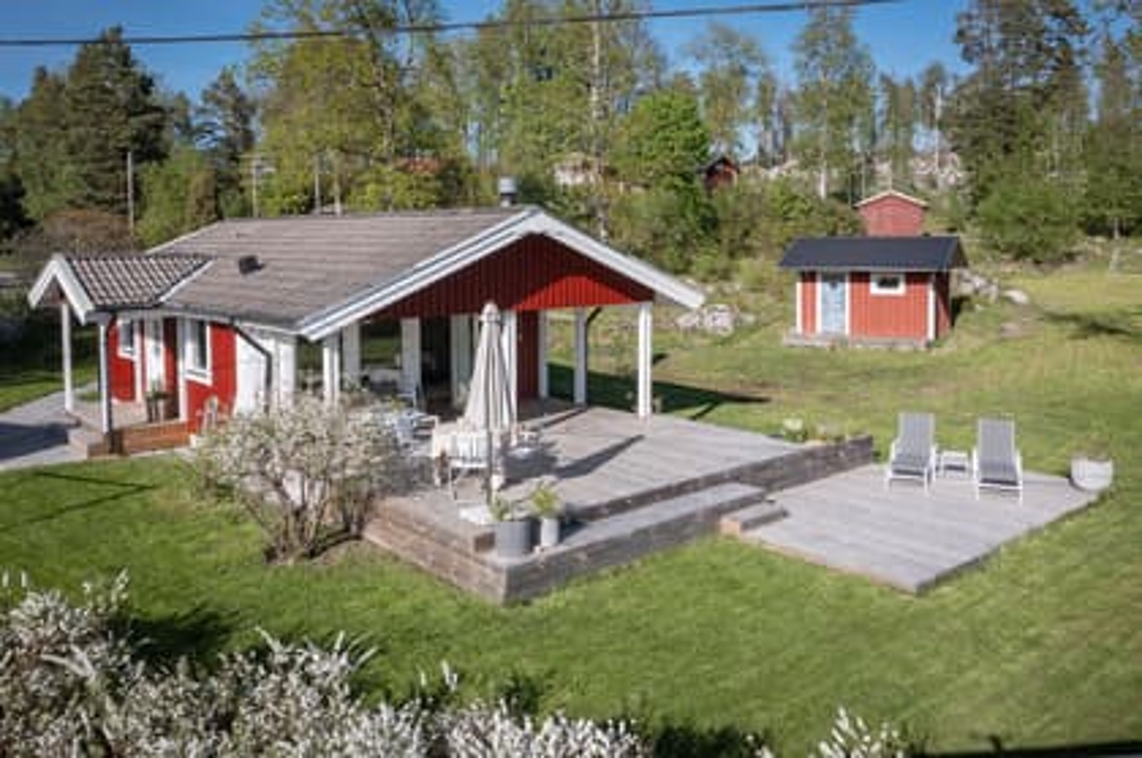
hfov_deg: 65.5
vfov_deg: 46.3
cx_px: 571
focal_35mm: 28
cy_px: 379
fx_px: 887
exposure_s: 1/400
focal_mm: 10.26
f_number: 5.6
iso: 100
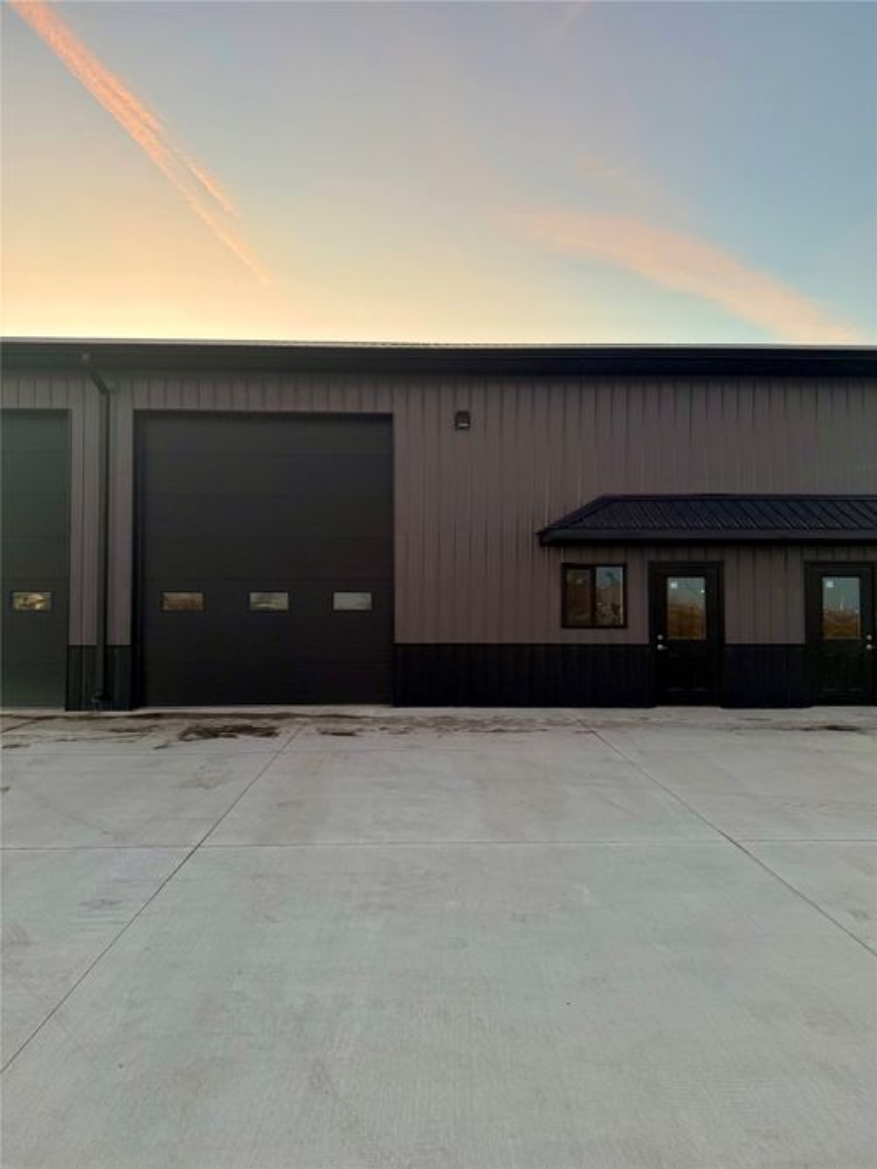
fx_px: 811
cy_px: 584
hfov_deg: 56.8
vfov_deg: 71.6
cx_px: 438
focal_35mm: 24
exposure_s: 1/120
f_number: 1.78
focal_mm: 6.76
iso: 125
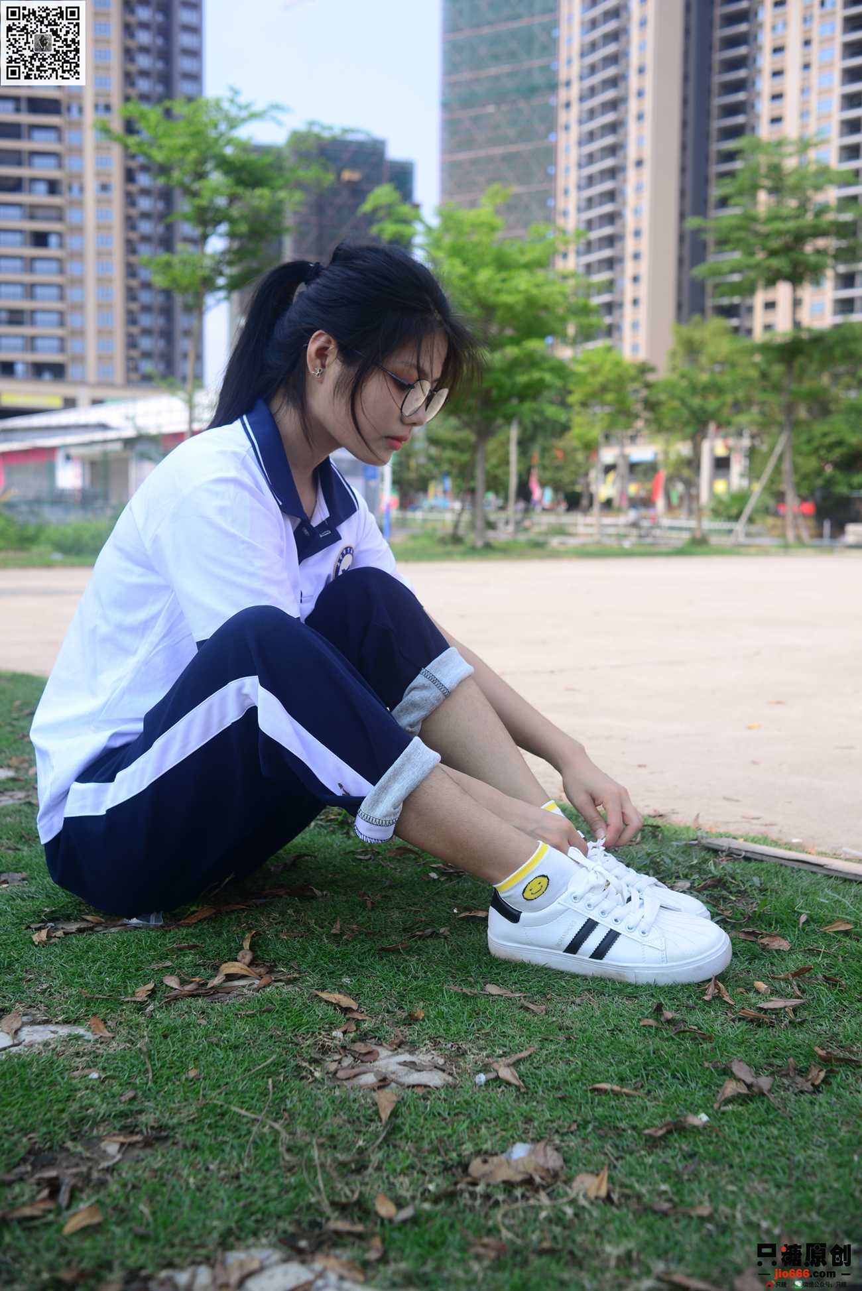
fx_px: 1256
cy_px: 646
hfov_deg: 37.9
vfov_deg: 54.4
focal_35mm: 35
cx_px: 431
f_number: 5.6
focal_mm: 35
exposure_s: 1/320
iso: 100
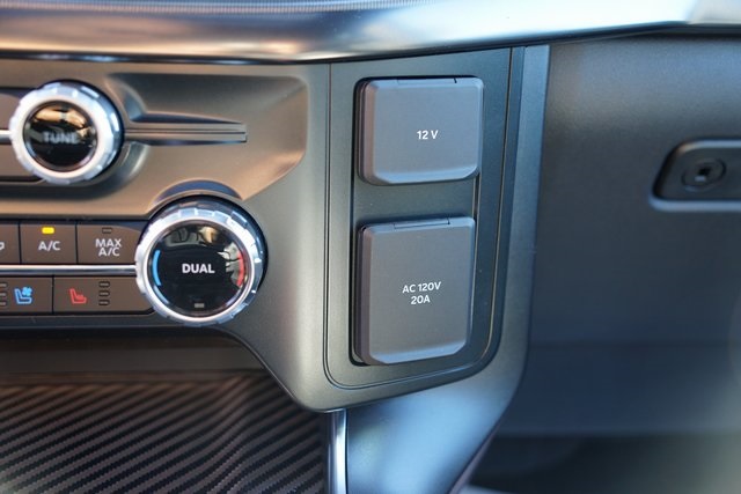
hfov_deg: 46.4
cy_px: 247
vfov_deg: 31.9
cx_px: 370
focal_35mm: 42
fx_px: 865
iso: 640
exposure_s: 1/60
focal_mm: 42
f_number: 4
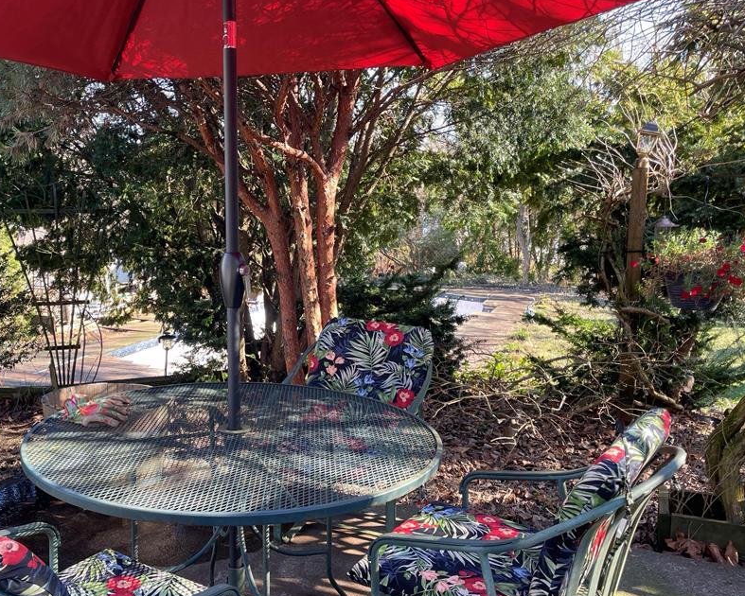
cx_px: 277
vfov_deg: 44.5
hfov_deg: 53.6
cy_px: 328
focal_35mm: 33
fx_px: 728
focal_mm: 4.2
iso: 32
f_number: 1.6
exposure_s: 1/121
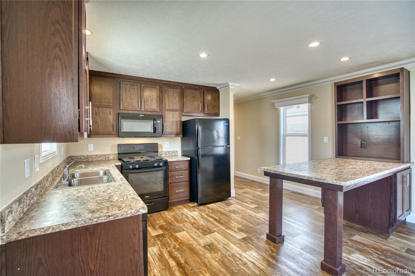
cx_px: 208
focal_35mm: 16
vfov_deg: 73.7
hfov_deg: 96.8
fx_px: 184
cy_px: 138
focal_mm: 16
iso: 500
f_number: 4.5
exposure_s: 1/40
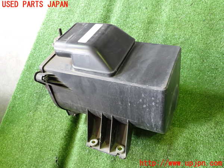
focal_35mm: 30
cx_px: 112
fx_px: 194
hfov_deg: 60.0
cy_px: 84
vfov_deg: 46.8
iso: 400
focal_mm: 5.4
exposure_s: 1/30
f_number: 2.3
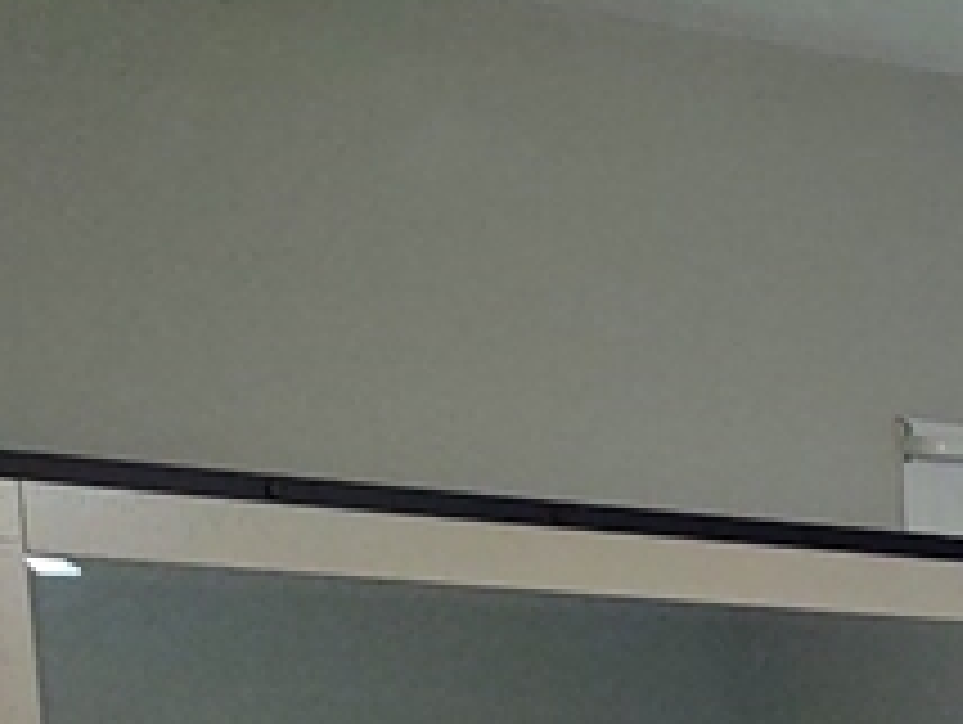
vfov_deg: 10.1
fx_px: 3593
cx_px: 1953
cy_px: 1704
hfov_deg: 13.1
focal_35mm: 129
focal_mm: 4.75
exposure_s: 1/100
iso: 185
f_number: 1.7
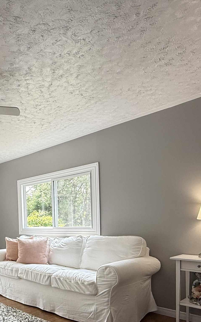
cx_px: 9
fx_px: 263
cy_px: 228
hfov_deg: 38.1
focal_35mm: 30
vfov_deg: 60.6
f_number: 2.2
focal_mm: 2.22
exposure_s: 1/117
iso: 64
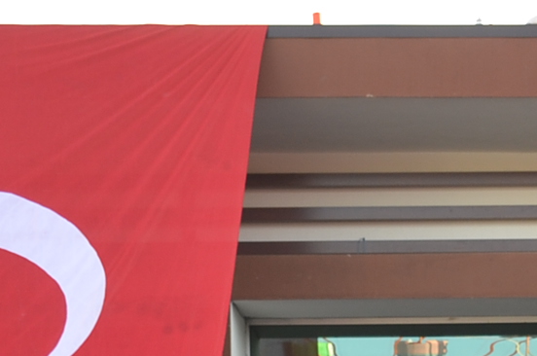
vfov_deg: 7.5
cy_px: 762
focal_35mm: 174
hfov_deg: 11.6
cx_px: 654
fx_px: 2591
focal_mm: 26
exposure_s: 1/125
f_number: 5.6
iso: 200
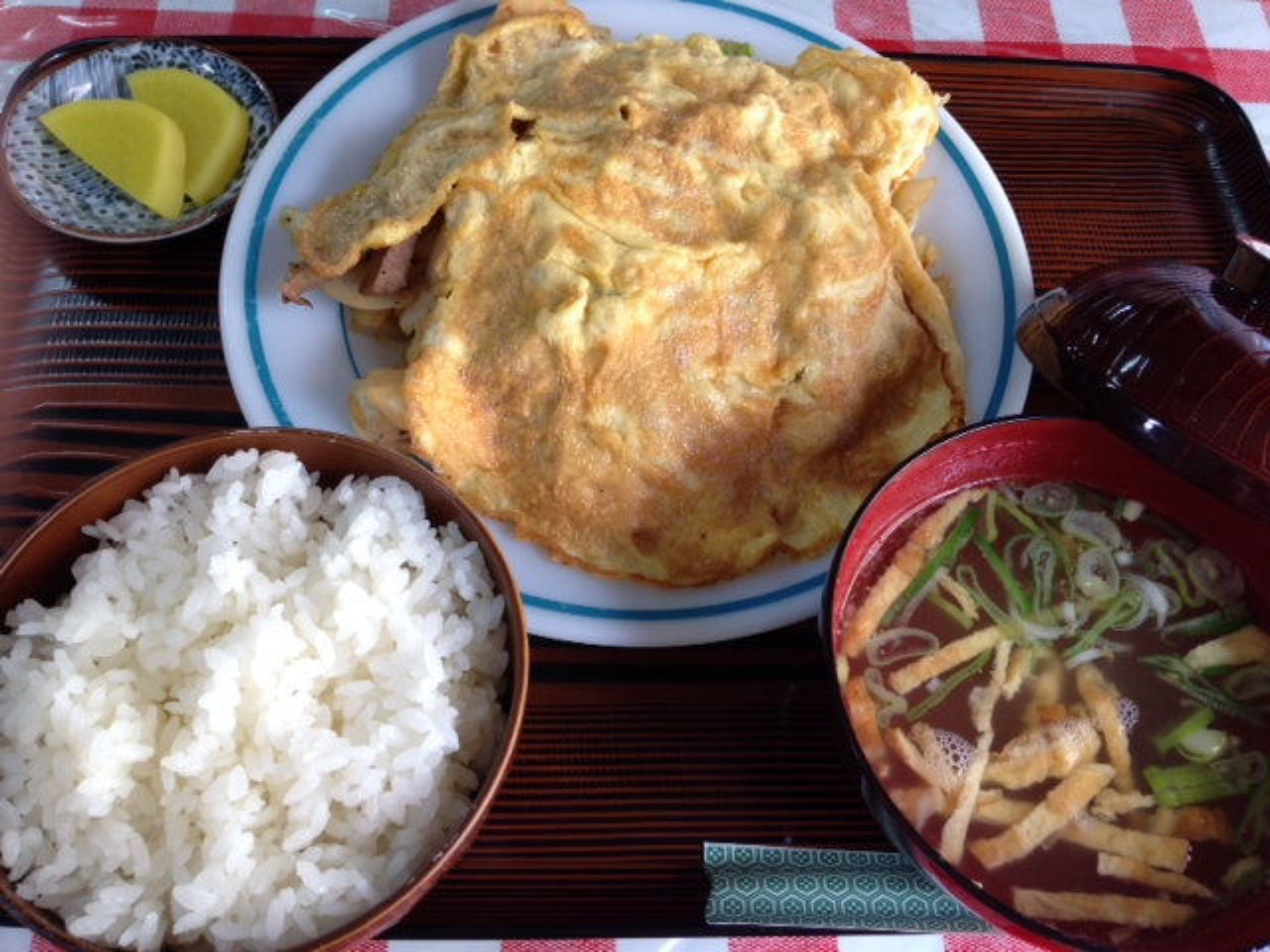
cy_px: 476
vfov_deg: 42.9
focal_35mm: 33
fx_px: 1211
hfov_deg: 55.4
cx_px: 635
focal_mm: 4.12
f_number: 2.4
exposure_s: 1/20
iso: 50
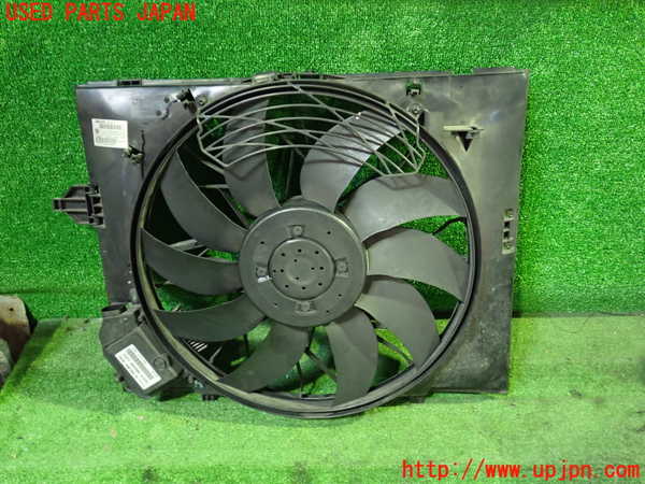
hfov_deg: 60.0
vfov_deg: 46.8
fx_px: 559
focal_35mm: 30
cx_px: 322
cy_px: 242
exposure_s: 1/25
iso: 800
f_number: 2.3
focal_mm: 5.4
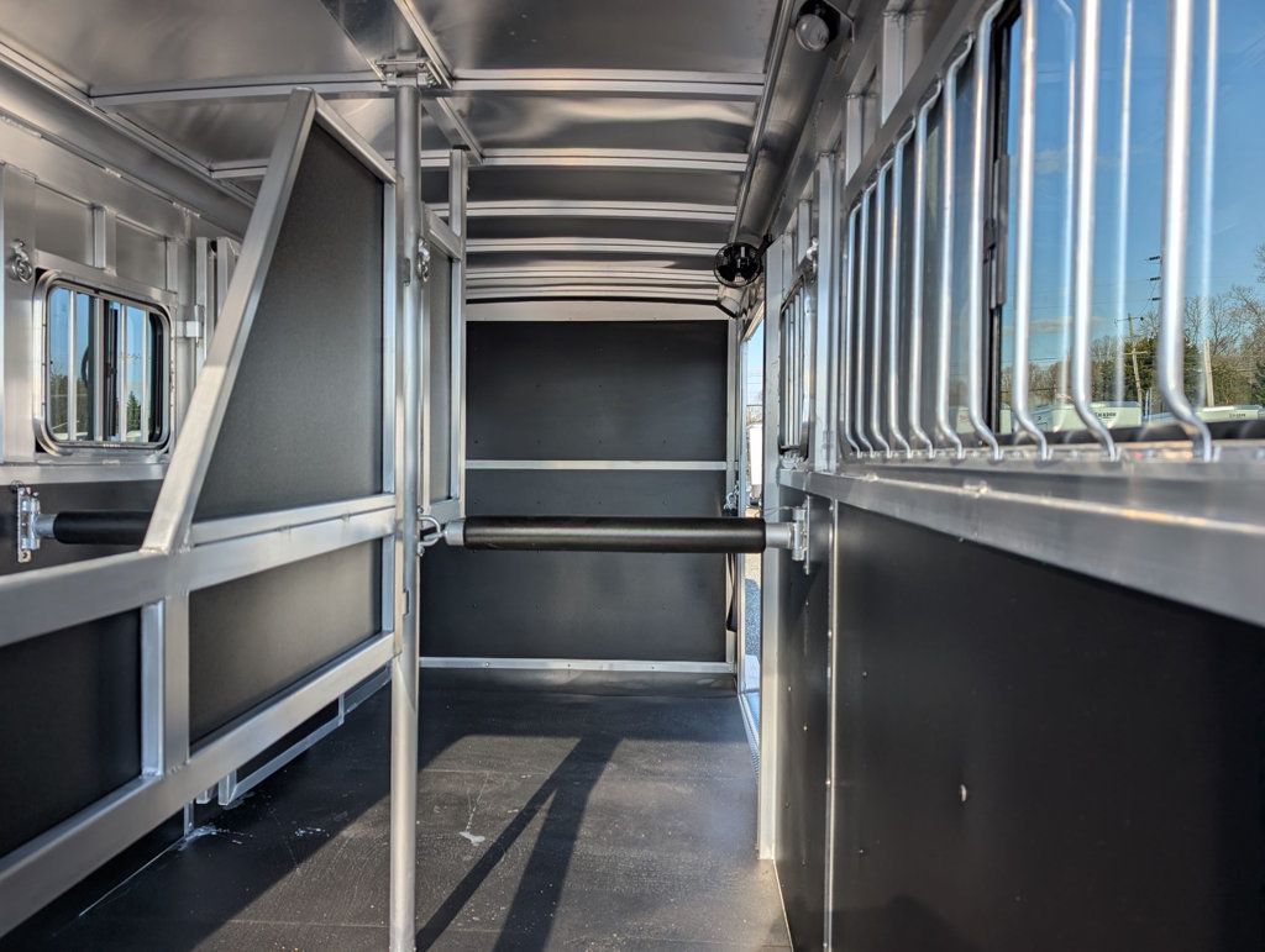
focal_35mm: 24
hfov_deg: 71.5
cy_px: 476
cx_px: 632
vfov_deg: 56.9
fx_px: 878
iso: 18
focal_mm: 6.9
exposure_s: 1/512
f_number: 1.68
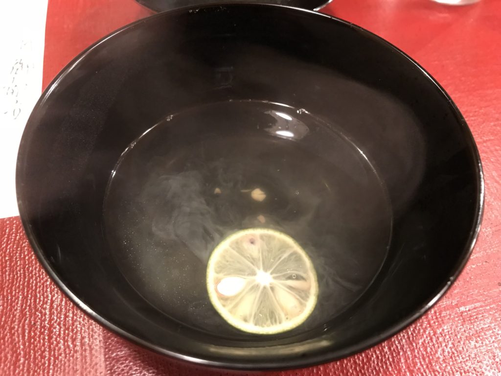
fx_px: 405
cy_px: 188
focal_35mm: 28
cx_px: 250
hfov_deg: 63.4
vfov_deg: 49.7
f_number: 1.8
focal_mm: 3.99
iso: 100
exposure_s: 1/6
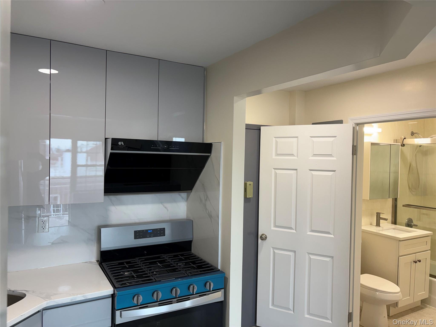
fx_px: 327
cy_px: 164
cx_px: 218
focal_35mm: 26
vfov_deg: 53.1
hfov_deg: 67.3
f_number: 1.6
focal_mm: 5.96
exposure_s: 1/120
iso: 80
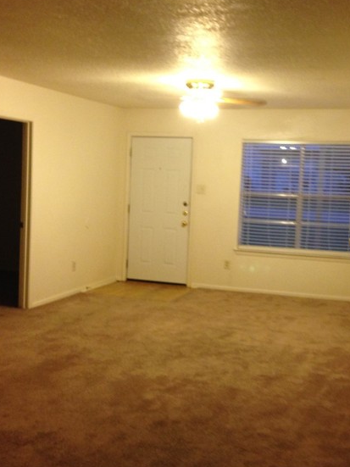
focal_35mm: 46
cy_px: 218
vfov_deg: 41.2
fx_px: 620
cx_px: 225
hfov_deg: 31.3
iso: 160
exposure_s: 1/20
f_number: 2.4
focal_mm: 4.12
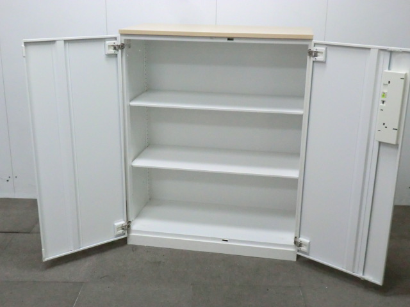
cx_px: 205
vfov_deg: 32.2
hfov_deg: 42.1
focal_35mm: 45
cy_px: 154
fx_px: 533
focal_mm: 8.2
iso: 640
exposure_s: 1/60
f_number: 4.3
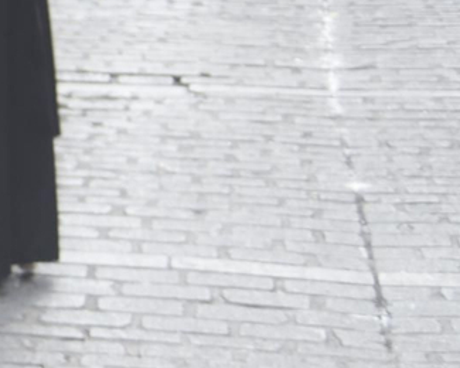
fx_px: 2641
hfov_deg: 9.0
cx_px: -655
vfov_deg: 7.8
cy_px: -170
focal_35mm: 194
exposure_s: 1/320
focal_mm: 42
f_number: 5.6
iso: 360
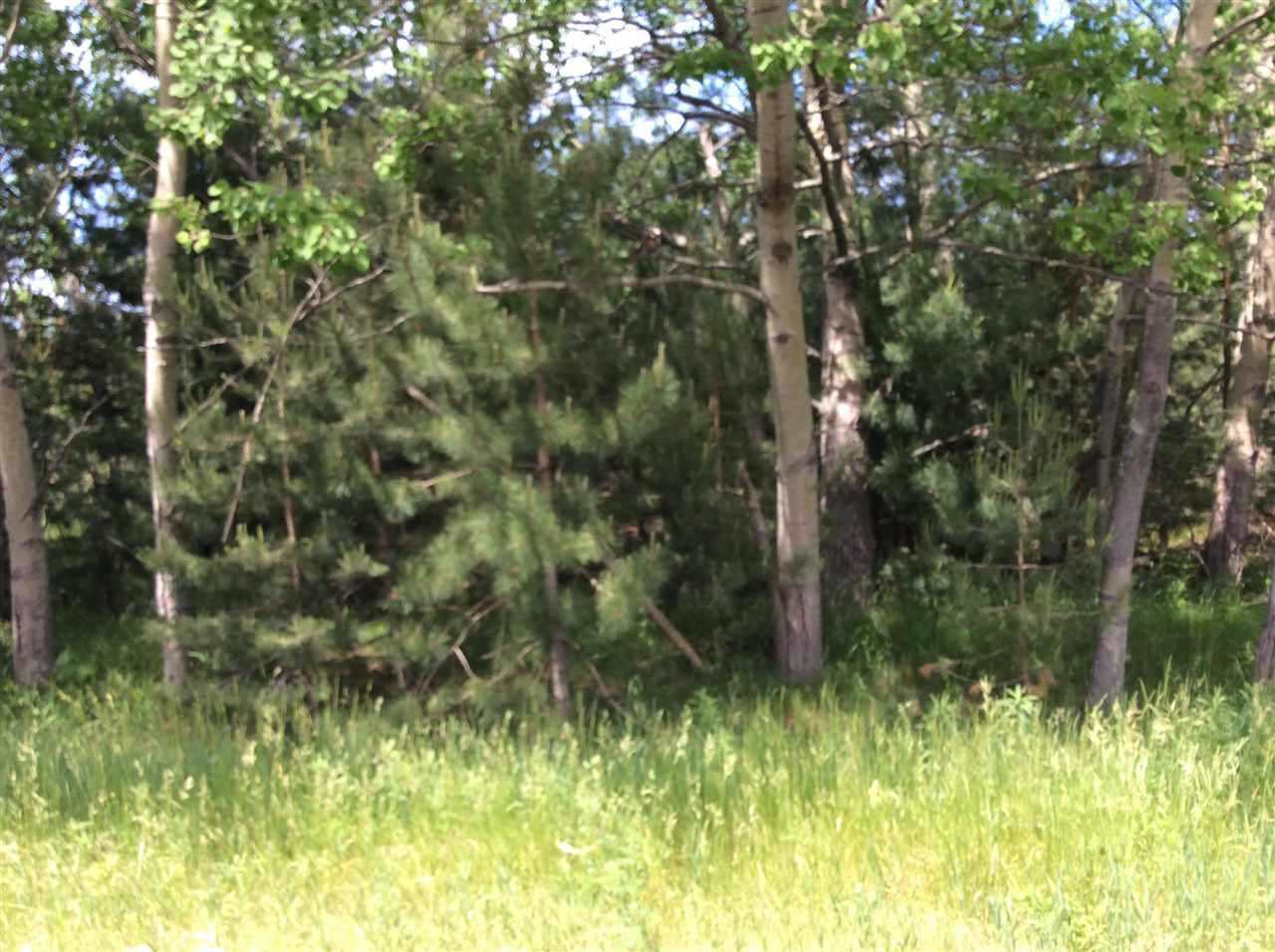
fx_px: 1177
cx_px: 638
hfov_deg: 56.9
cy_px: 476
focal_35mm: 32
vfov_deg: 44.1
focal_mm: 3.3
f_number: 2.4
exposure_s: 1/253
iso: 32
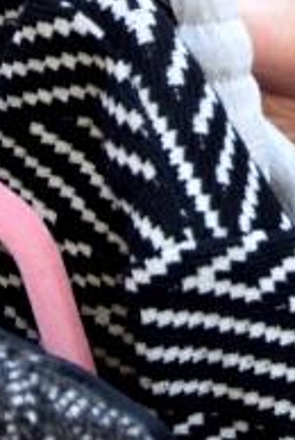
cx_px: 469
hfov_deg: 5.7
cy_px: -2
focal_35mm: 237
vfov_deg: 8.6
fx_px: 2903
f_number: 4.2
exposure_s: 1/125
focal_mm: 30
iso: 160
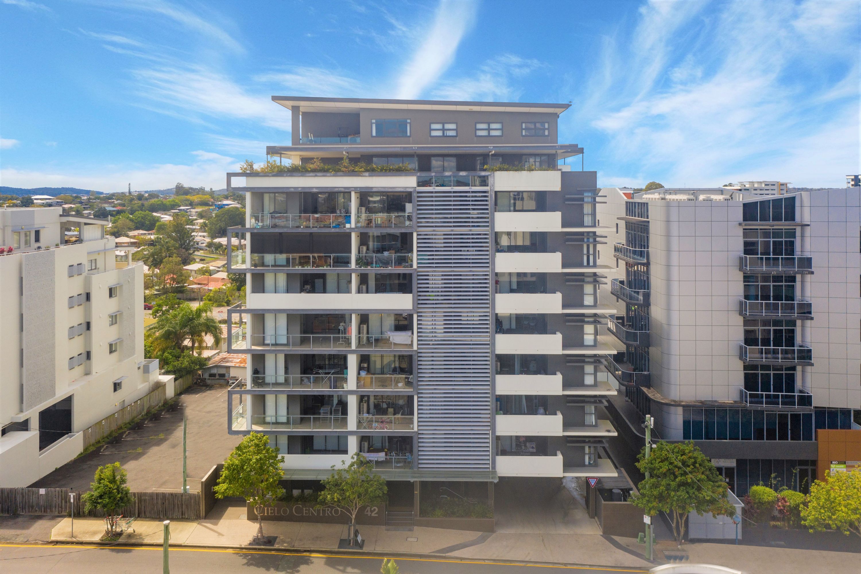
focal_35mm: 28
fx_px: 669
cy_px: 287
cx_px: 430
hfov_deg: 65.5
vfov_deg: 46.4
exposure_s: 1/50
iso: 100
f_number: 4
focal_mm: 10.26
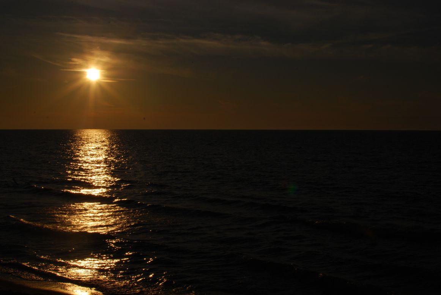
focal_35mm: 52
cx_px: 220
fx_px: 644
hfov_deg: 37.8
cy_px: 148
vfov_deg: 25.8
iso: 100
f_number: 22
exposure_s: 1/640
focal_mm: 35
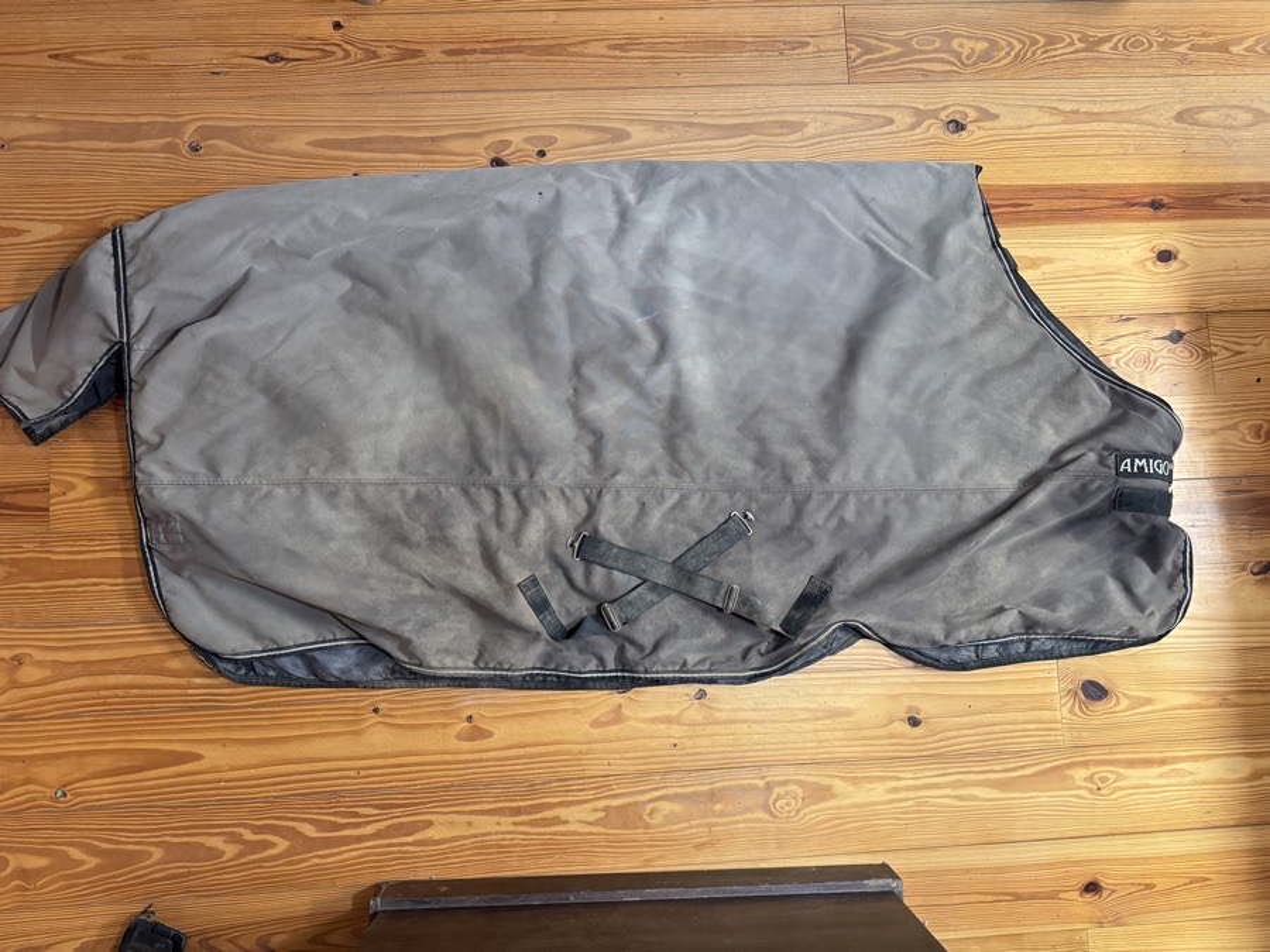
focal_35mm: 24
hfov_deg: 71.6
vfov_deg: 56.8
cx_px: 635
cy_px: 476
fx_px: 881
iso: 800
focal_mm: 6.76
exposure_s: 1/40
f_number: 1.78
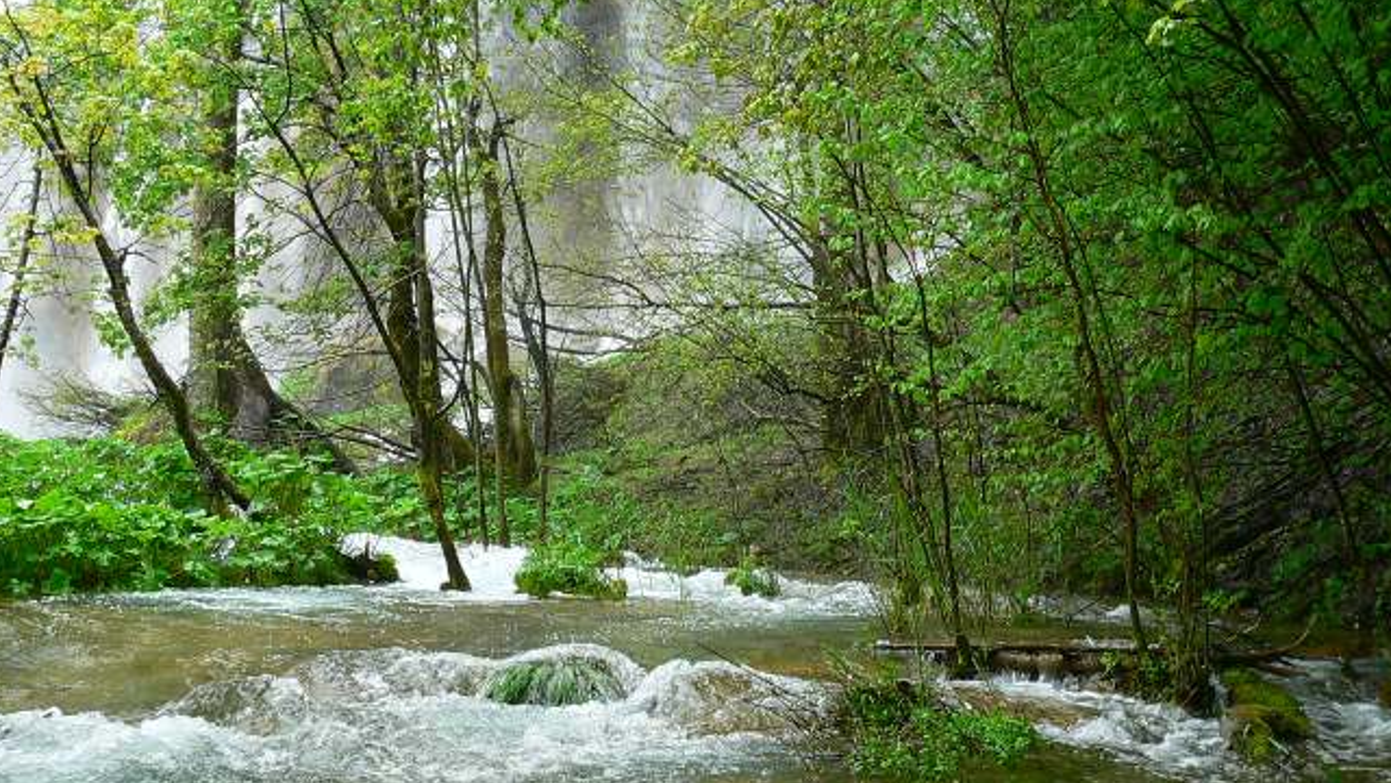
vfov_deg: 24.4
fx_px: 1807
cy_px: 361
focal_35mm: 49
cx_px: 680
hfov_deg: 42.1
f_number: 2.8
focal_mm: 6
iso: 80
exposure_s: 1/80
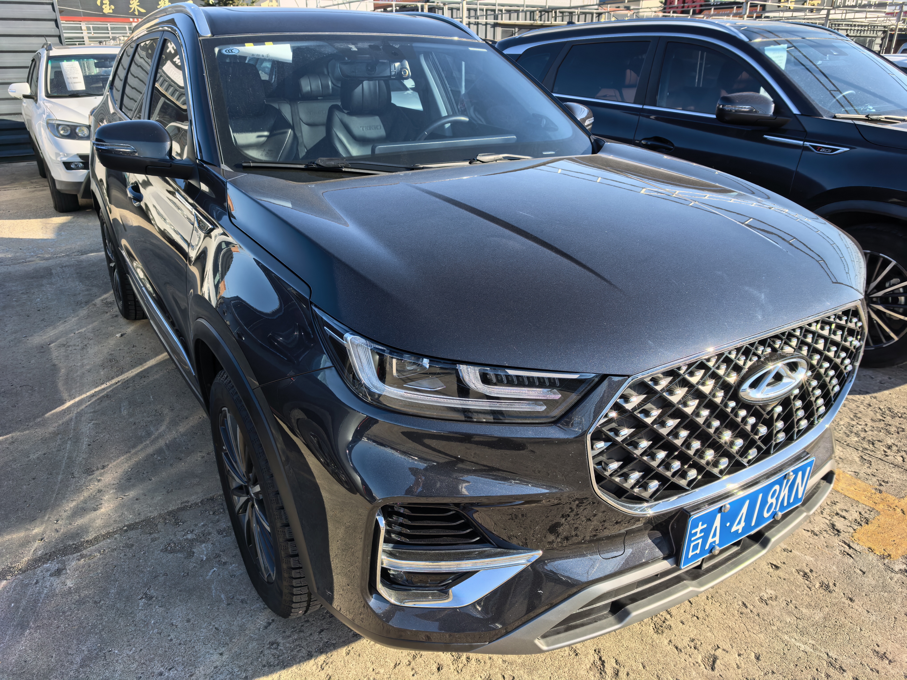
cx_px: 454
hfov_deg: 71.6
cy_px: 340
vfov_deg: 56.8
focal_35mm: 24
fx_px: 629
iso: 50
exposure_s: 1/1504
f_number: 2
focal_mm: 5.75
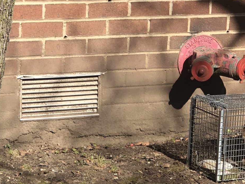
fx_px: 1105
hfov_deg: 12.6
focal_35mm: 156
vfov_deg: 9.5
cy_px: 40
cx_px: 90
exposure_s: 1/506
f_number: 2.8
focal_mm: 6.6
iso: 20
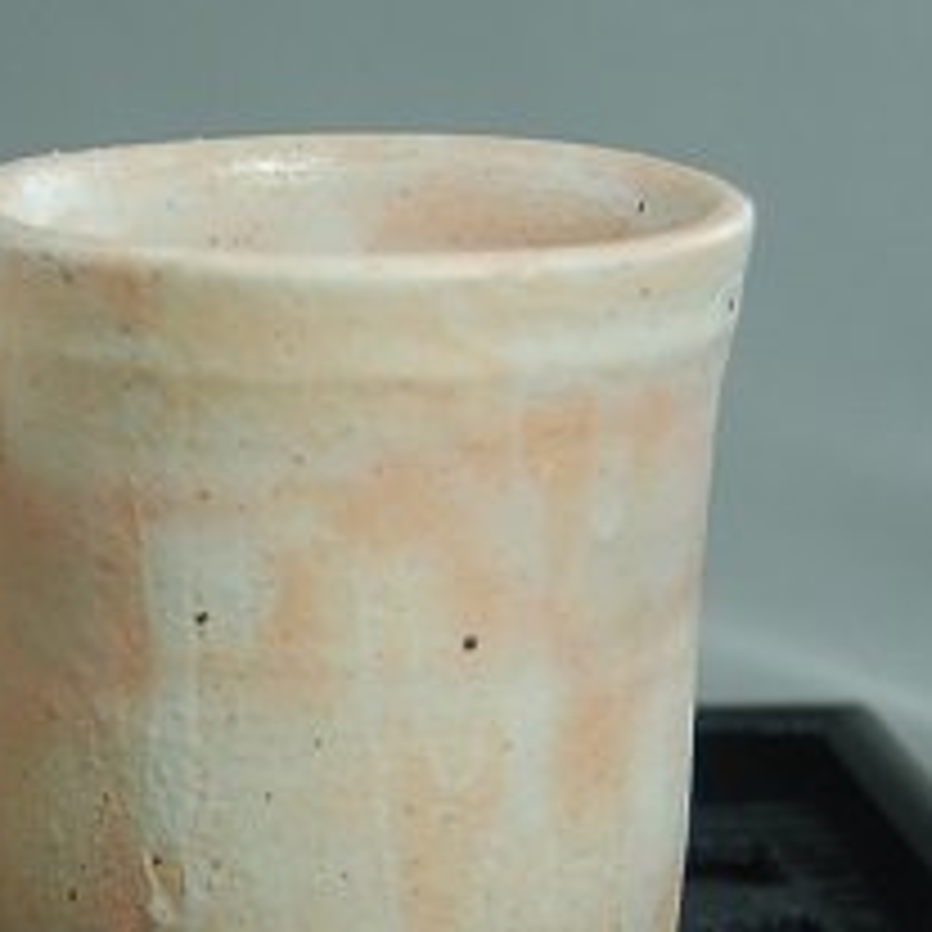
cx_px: -194
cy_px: 669
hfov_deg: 14.3
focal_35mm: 118
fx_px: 3594
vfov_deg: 14.7
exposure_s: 1/30
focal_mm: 30
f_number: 4.2
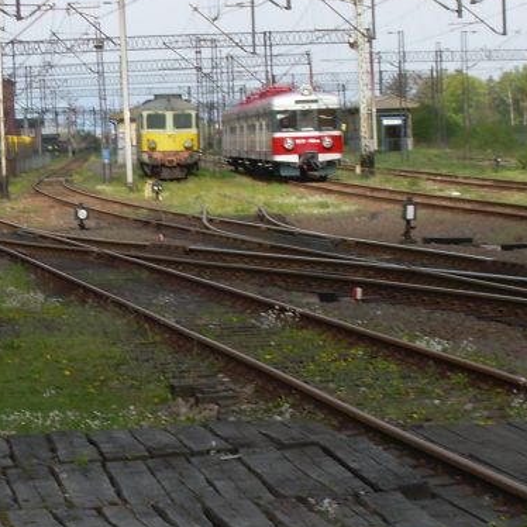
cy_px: 266
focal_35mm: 208
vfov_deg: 8.4
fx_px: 3583
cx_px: 155
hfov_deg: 8.4
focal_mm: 18.9
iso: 50
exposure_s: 1/105
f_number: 8
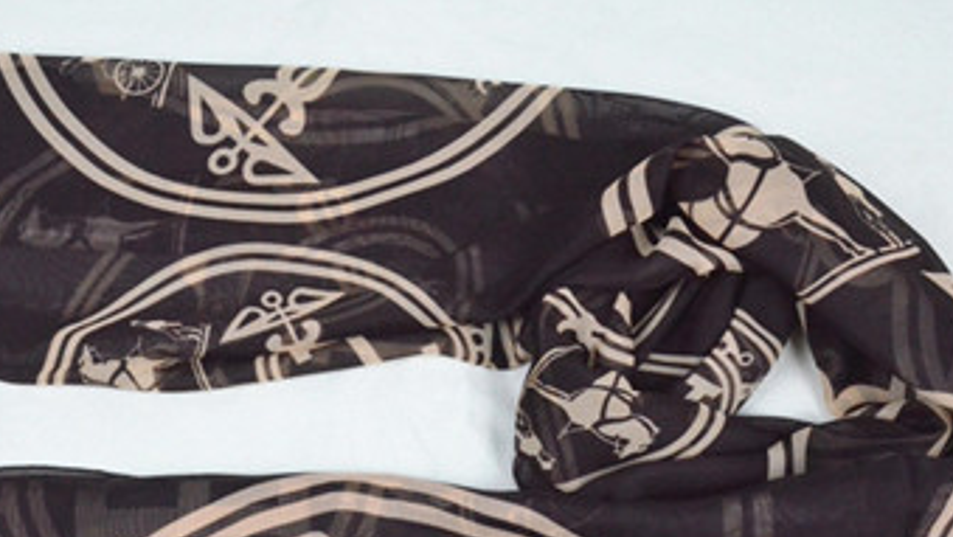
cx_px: 391
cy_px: 430
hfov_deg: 34.8
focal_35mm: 60
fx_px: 1517
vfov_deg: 19.9
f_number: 9
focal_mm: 26
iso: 6400
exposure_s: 1/320
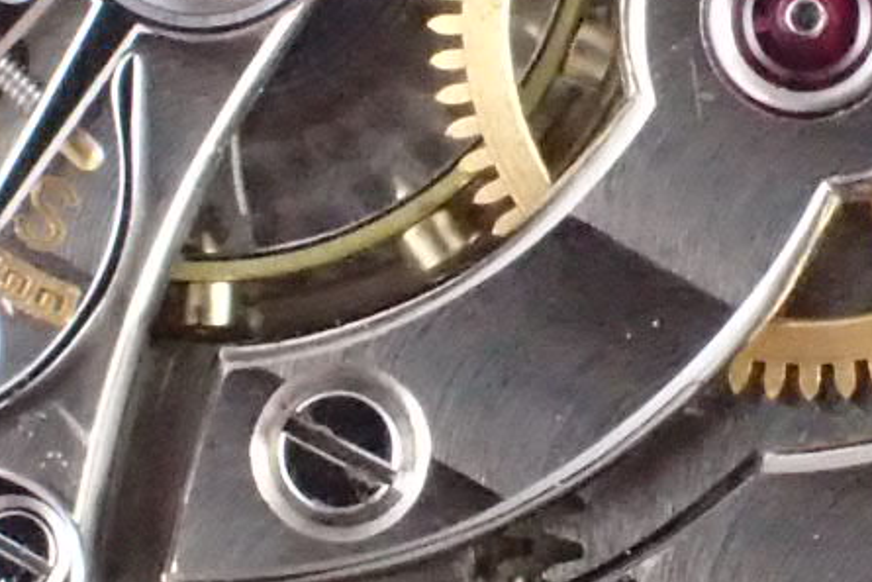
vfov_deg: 3.4
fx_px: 9885
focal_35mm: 408
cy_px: 49
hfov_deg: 5.0
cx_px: 829
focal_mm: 16.48
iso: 1600
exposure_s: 1/40
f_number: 6.3
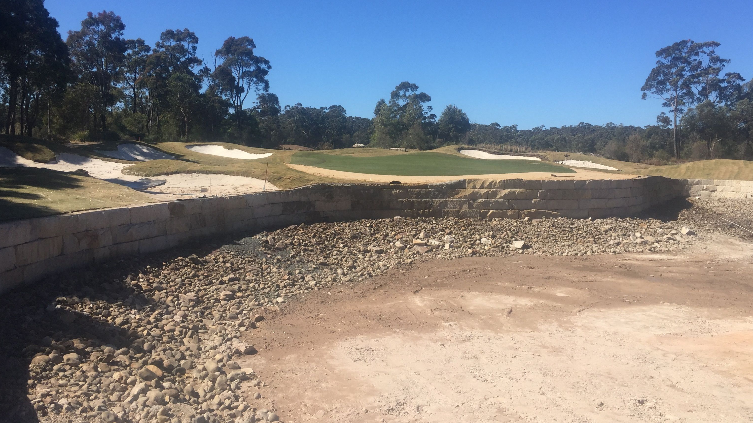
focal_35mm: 34
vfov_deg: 34.3
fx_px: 679
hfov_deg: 58.0
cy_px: 139
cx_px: 383
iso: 32
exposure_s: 1/1883
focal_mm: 4.15
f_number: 2.2
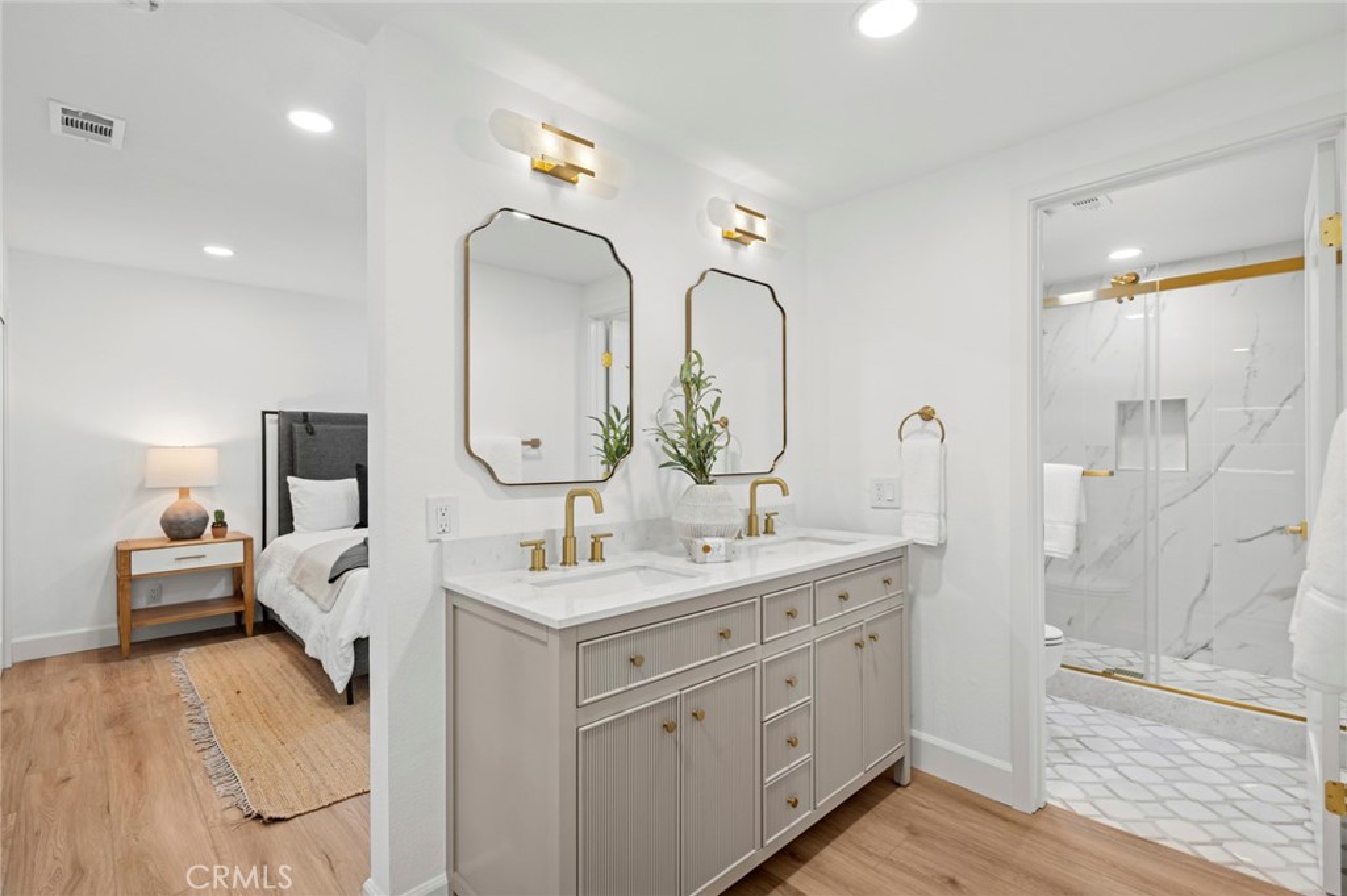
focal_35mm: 16
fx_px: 598
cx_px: 674
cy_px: 448
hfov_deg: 96.8
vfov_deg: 73.7
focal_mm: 16
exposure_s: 1/2.5
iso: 125
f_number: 8
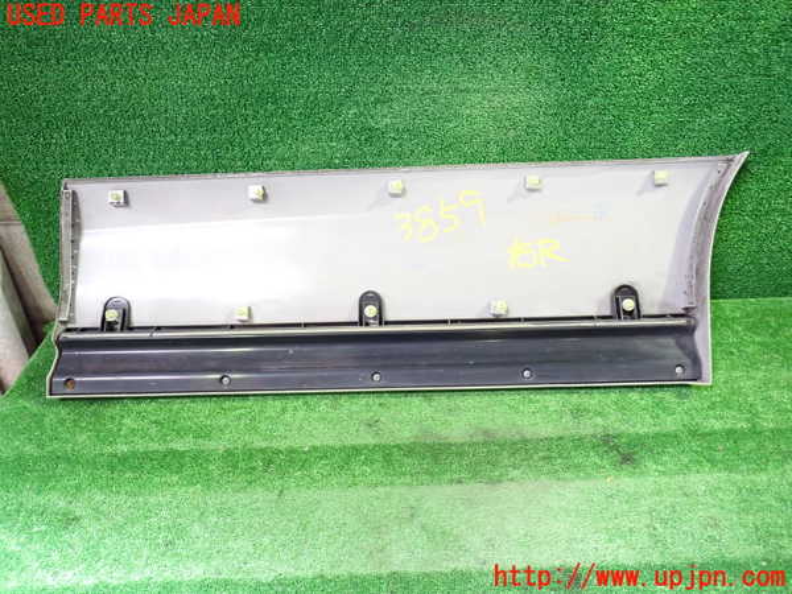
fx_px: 572
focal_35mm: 25
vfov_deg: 54.9
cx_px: 396
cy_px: 297
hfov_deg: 69.4
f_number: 2
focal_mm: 4.5
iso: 500
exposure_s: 1/30
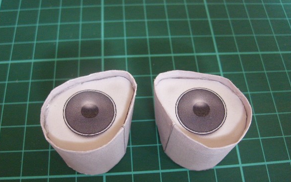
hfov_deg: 51.6
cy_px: 107
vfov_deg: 33.5
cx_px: 145
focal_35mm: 38
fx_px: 301
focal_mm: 5.8
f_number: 2.8
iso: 200
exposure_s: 1/20
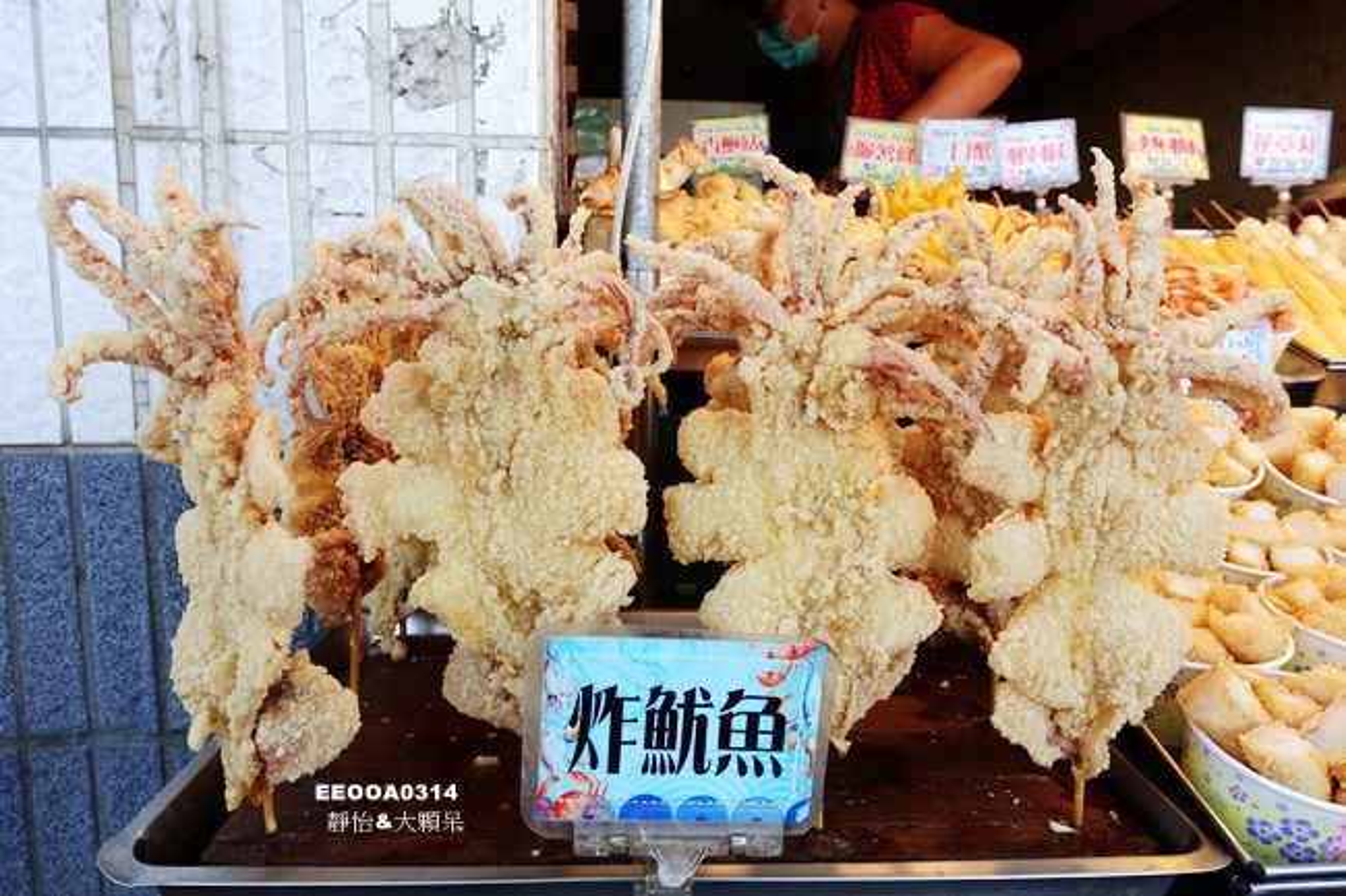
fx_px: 897
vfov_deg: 53.1
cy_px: 448
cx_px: 673
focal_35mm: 24
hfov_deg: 73.8
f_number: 4
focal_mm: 8.8
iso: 125
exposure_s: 1/80
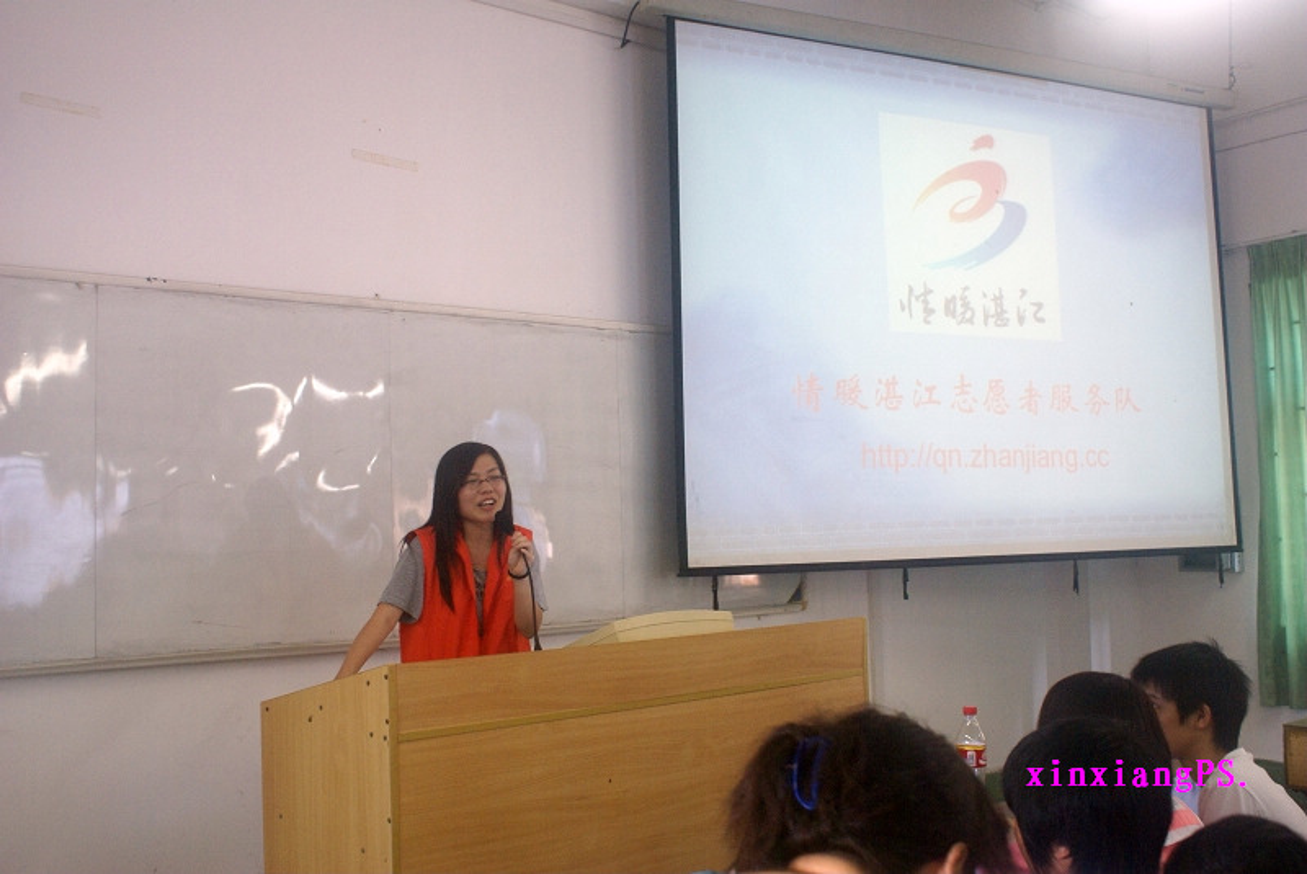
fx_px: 1199
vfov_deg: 40.0
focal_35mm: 33
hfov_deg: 57.2
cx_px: 654
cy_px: 437
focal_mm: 22
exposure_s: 1/40
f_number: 4
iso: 400
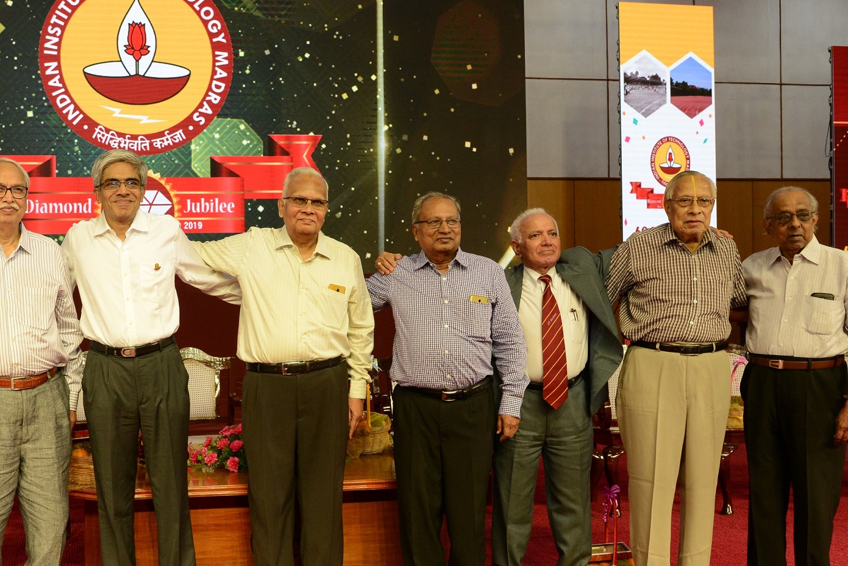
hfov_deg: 42.4
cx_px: 225
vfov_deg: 29.8
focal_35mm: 45
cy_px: 349
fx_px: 1060
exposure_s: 1/125
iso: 1250
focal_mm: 27
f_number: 6.3
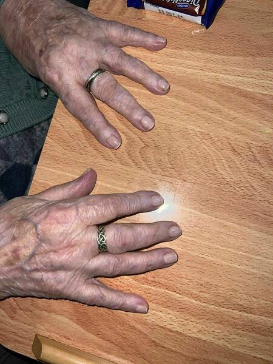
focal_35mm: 26
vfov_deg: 67.3
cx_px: 136
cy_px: 182
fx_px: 273
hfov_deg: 53.1
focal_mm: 5.7
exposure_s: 1/73
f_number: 1.5
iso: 32
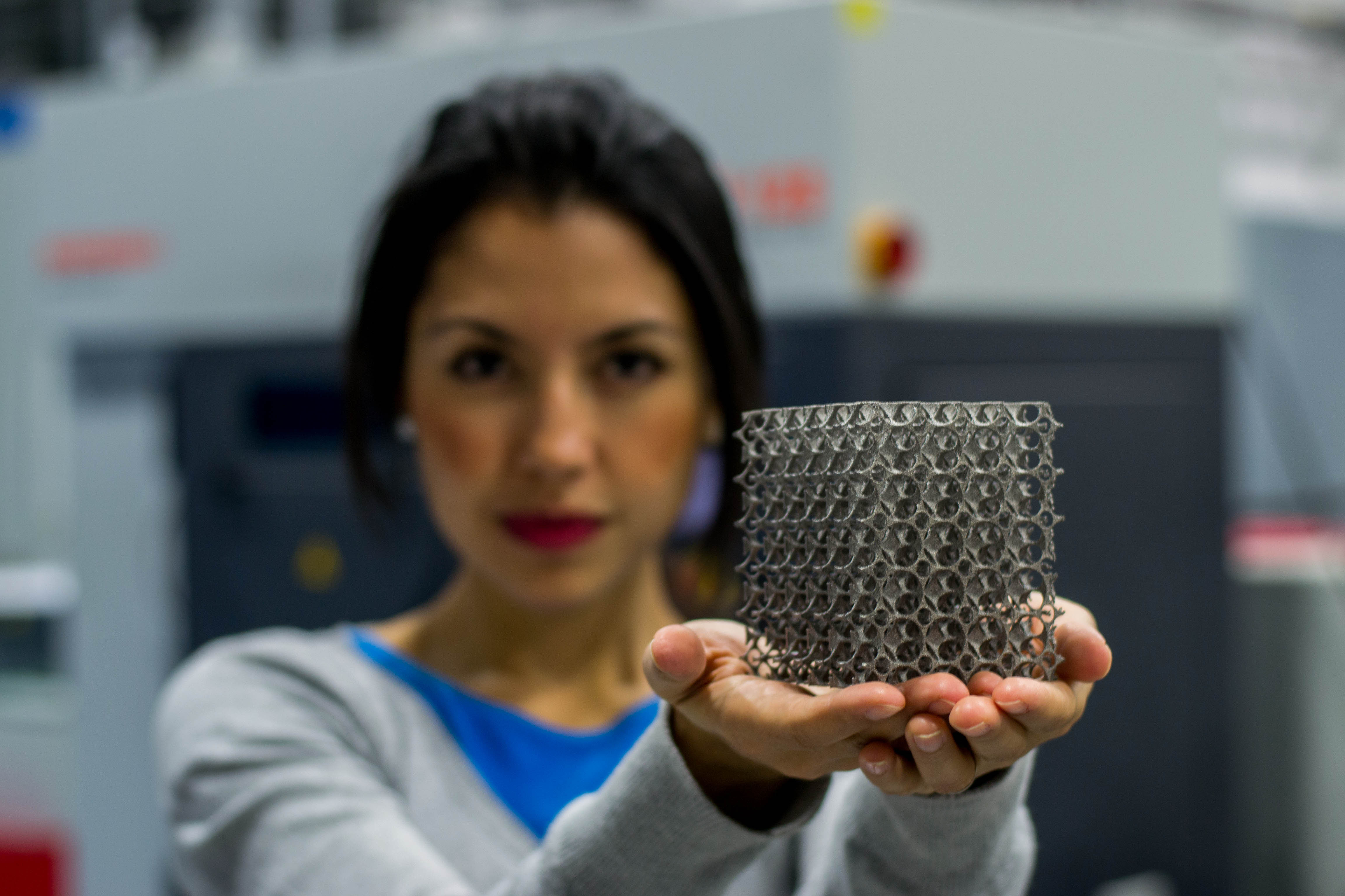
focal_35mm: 75
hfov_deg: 27.0
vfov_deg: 18.2
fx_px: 2802
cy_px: 448
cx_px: 672
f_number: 2.8
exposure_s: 1/30
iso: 200
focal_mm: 50
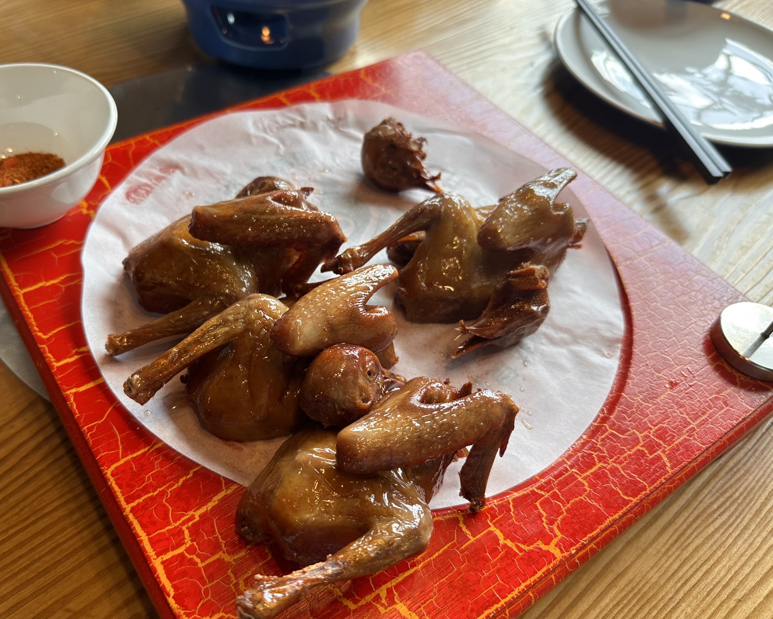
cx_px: 318
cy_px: 330
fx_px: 641
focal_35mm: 28
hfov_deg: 61.8
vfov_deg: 51.5
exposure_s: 1/124
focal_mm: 6.86
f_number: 1.78
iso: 50
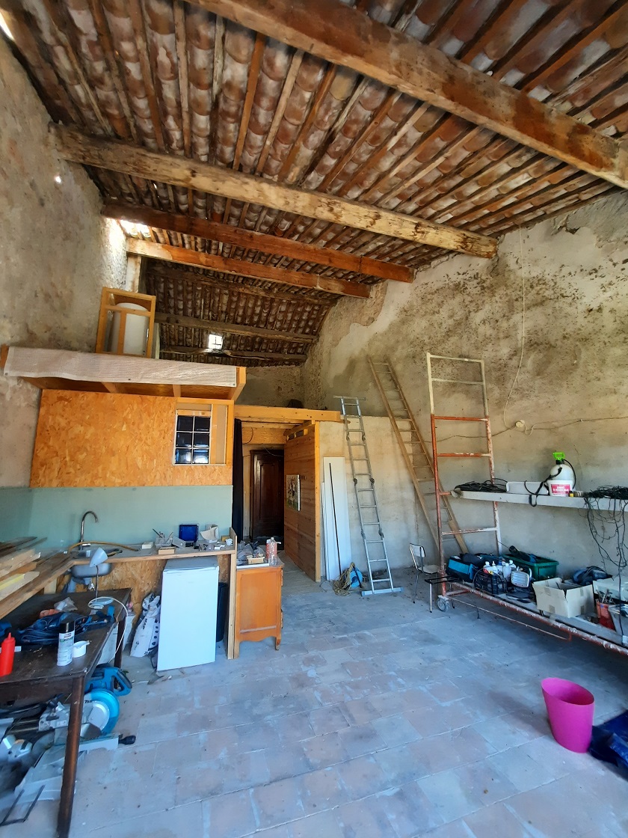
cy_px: 419
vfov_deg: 106.2
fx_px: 314
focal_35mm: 13
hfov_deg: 89.9
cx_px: 314
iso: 200
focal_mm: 1.74
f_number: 2.2
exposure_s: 1/33
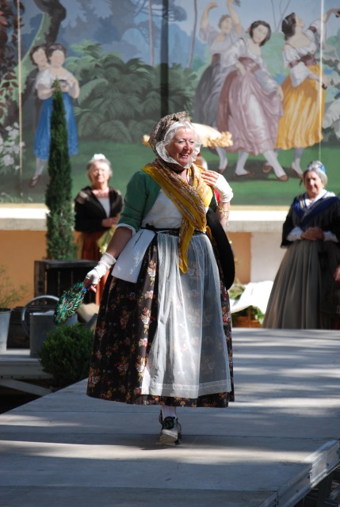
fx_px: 2540
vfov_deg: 11.4
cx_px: 170
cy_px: 254
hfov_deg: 7.7
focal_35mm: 180
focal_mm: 120
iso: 200
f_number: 5
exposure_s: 1/400
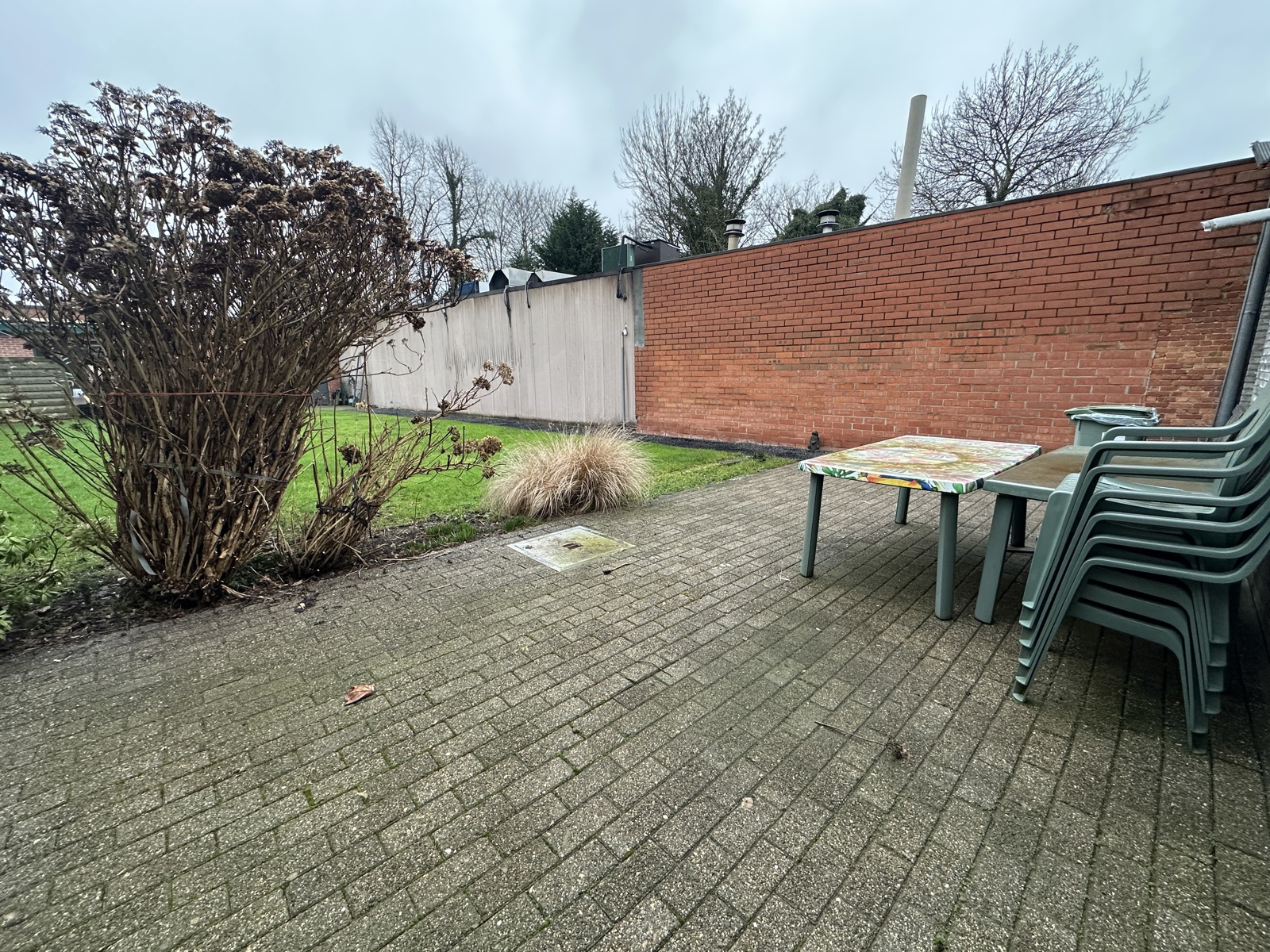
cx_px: 635
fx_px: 514
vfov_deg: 85.7
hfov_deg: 102.1
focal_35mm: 14
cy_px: 476
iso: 200
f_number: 2.2
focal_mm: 2.22
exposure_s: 1/100
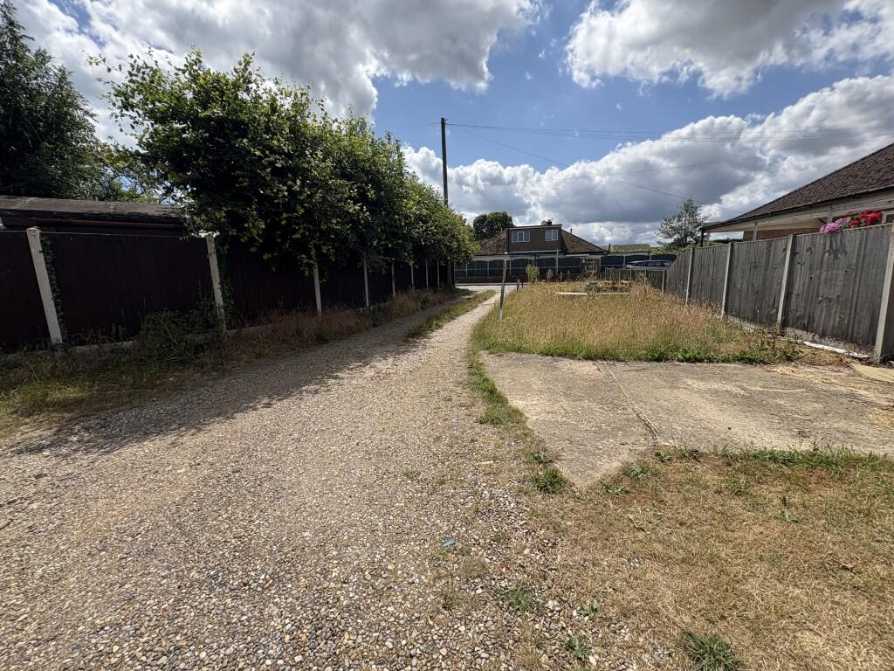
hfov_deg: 102.1
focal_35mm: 14
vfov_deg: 85.7
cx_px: 447
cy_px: 336
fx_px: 362
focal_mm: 2.22
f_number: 2.2
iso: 50
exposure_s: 1/2273
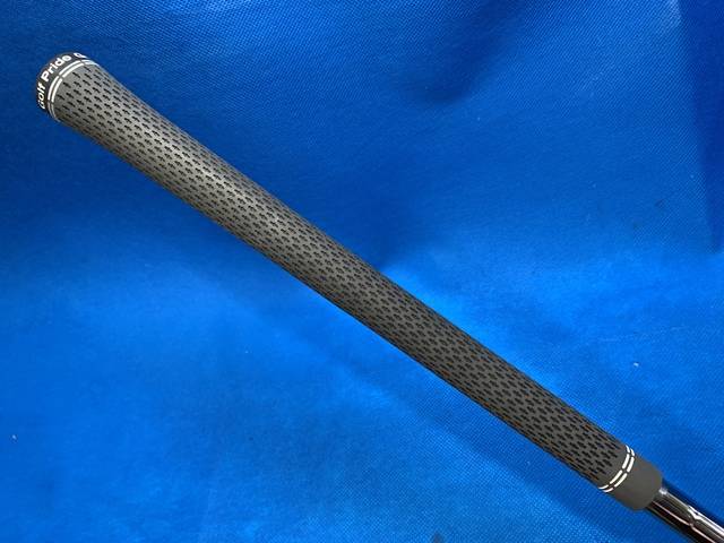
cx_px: 362
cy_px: 272
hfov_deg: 67.3
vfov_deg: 53.1
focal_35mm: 26
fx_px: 544
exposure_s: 1/60
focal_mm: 4.25
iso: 100
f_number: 1.8
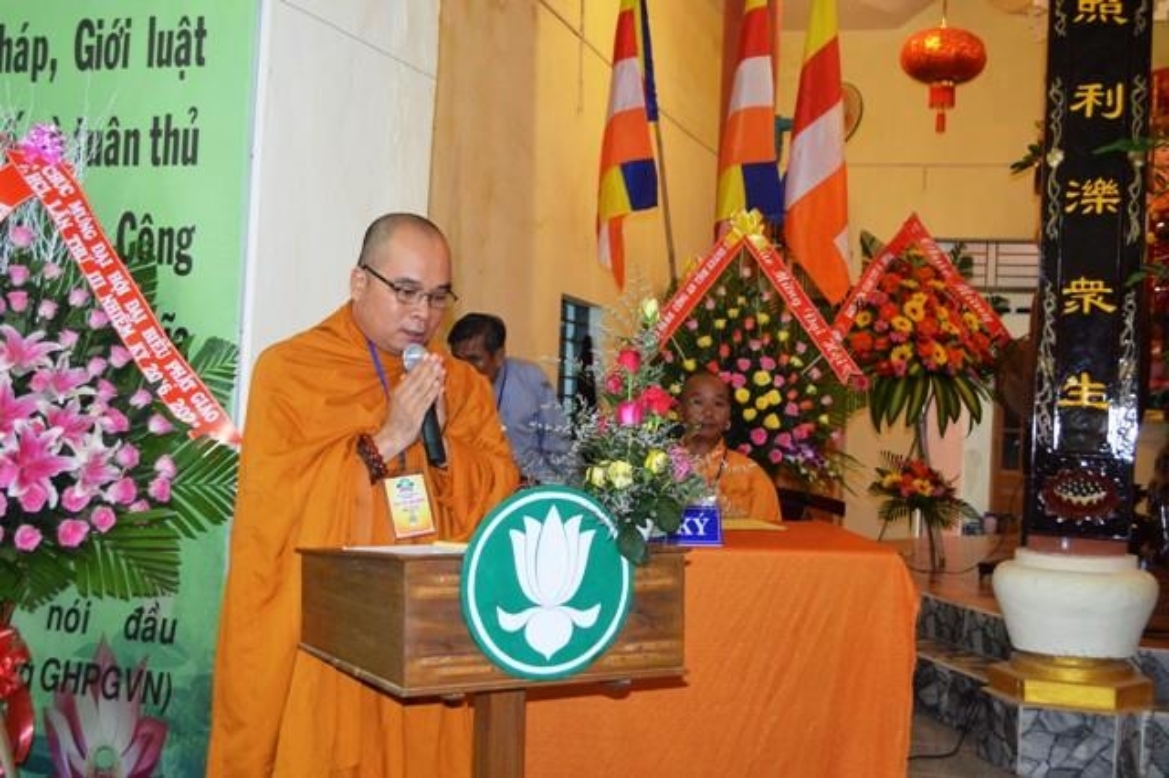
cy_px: 389
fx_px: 1412
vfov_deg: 30.8
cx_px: 584
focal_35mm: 44
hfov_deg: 45.0
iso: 1400
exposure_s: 1/60
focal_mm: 29
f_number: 4.5
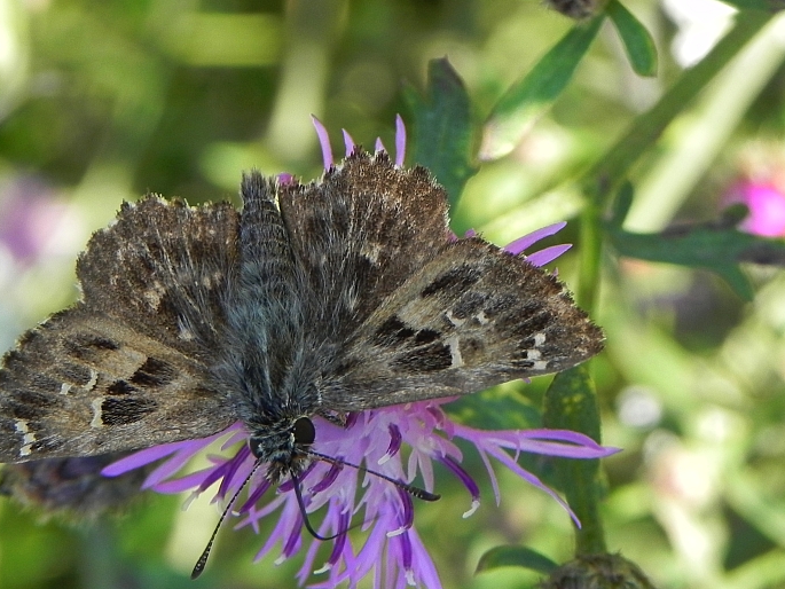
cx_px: 301
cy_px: 364
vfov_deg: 9.5
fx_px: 3561
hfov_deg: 12.6
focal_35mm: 157
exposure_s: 1/166
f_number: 5
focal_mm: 18.8
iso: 160
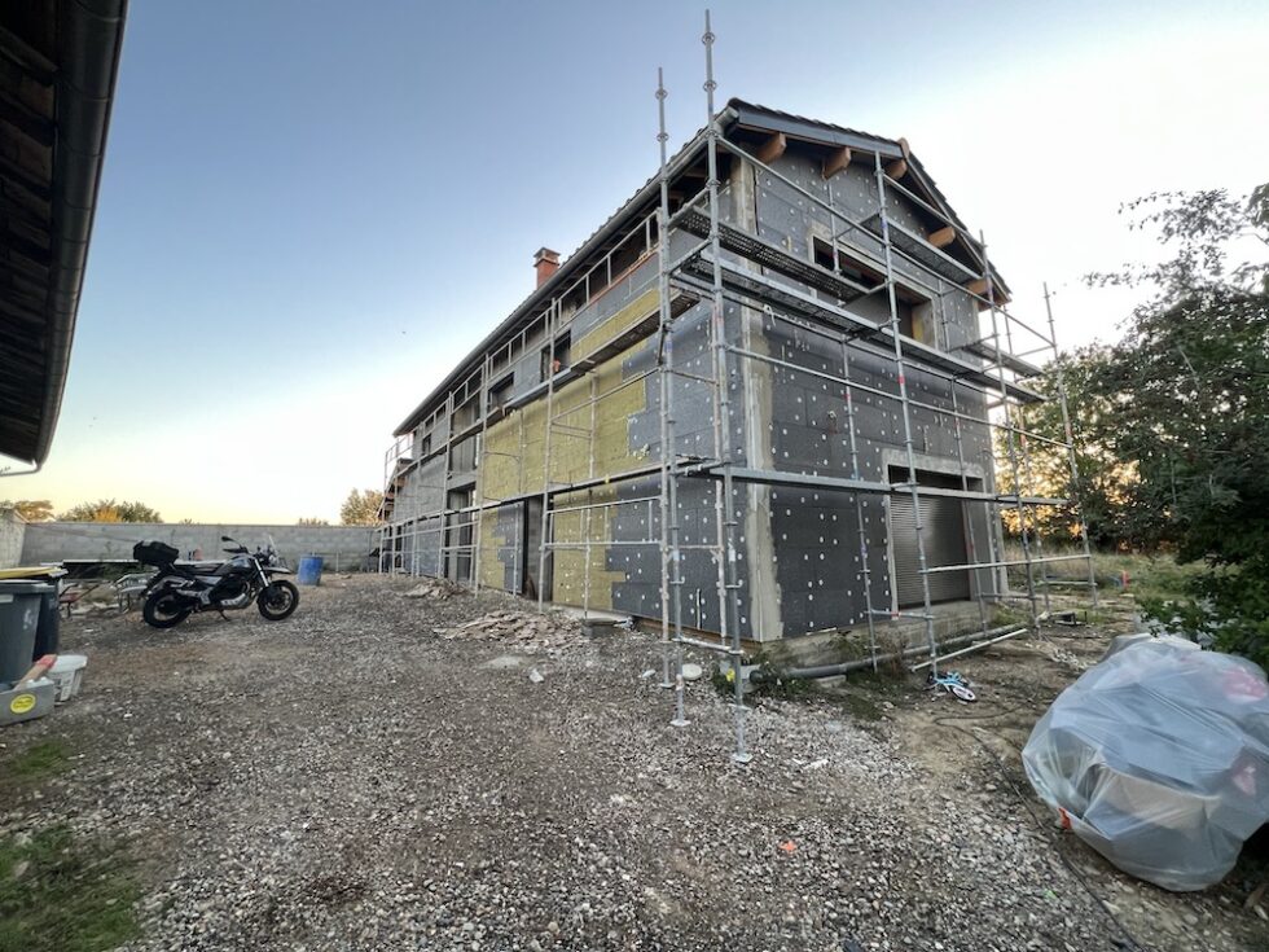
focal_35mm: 13
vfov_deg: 89.9
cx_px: 634
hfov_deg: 106.2
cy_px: 476
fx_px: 477
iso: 125
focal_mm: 1.57
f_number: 1.8
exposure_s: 1/99
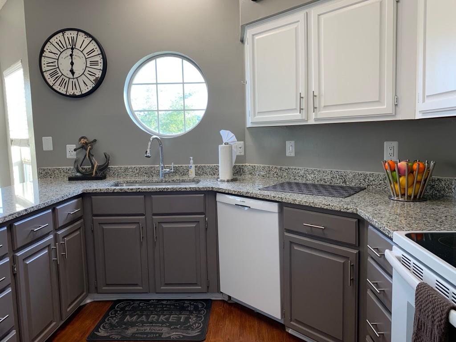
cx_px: 228
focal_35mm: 26
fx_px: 343
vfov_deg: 53.1
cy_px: 171
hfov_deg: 67.3
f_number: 1.8
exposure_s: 1/60
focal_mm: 4.25
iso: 50
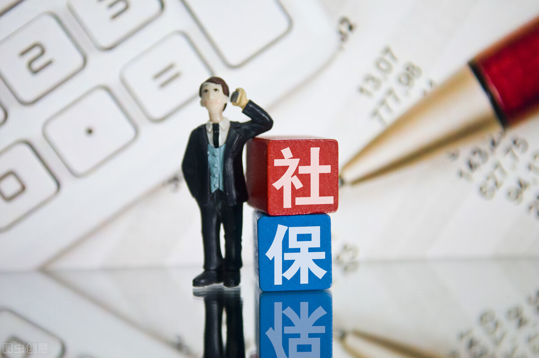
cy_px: 179
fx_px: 1077
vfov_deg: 18.9
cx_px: 270
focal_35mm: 72
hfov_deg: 28.1
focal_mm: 48
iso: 1000
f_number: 2.8
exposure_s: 1/160
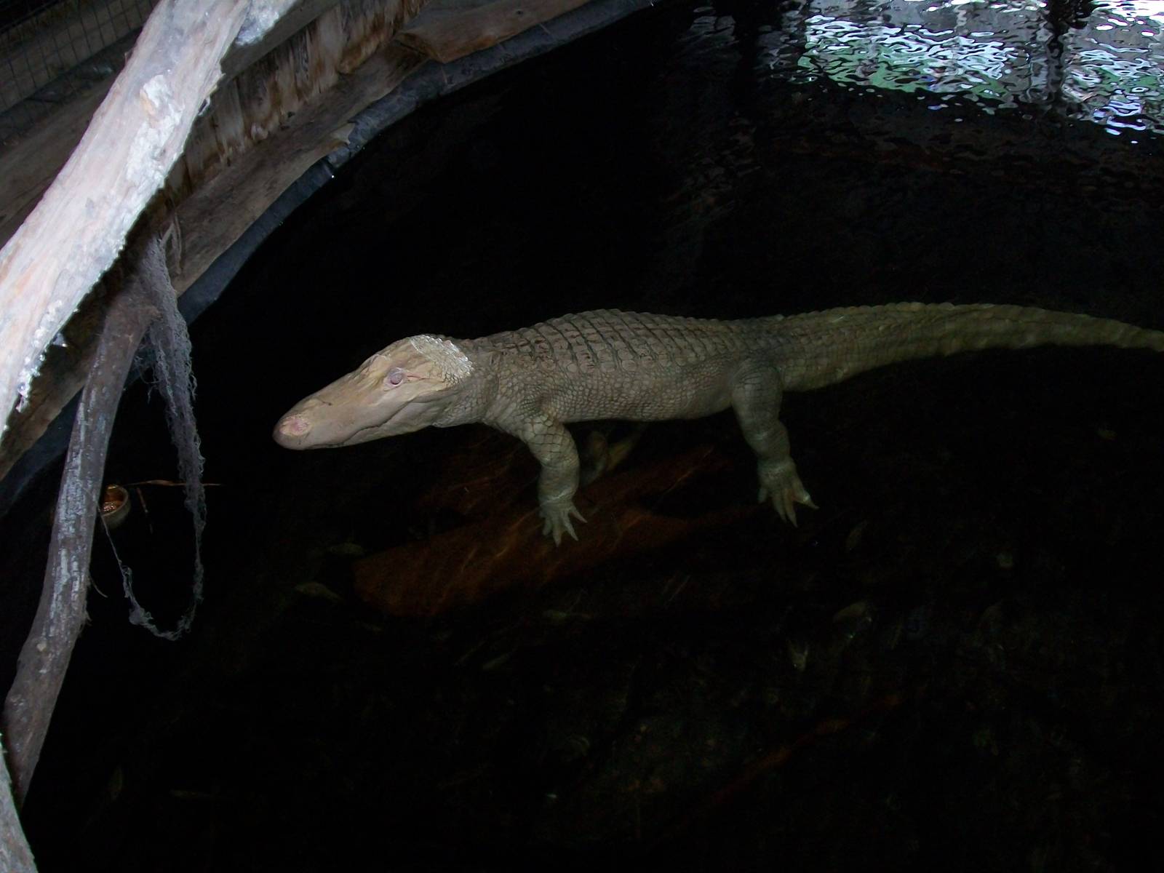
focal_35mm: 36
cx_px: 582
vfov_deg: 39.7
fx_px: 1211
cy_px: 436
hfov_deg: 51.4
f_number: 2.7
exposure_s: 1/60
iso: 160
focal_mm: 6
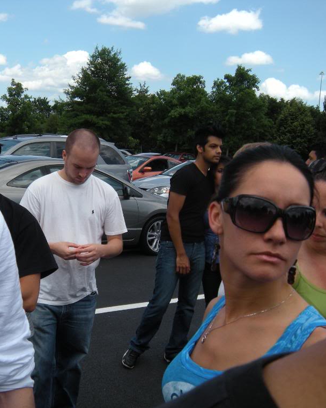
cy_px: 206
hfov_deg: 32.5
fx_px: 555
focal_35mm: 46
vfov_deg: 40.3
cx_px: 110
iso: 64
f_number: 3.8
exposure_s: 1/567
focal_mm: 5.9
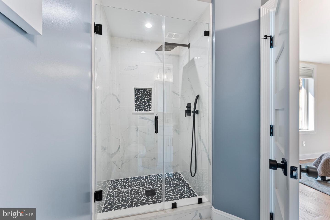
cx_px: 165
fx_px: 128
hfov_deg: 104.3
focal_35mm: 14
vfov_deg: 81.2
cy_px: 110
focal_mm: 14
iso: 320
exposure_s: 1/2
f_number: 11
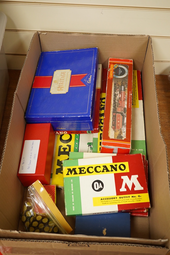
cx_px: 85
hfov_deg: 29.9
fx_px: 319
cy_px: 128
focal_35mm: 45
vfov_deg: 43.6
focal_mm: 30
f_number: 8
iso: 2000
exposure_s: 1/100
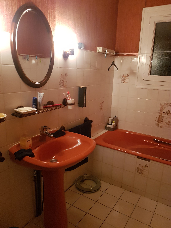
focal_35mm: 26
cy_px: 114
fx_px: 171
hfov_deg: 53.1
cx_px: 86
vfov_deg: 67.3
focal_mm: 4.2
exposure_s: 1/14
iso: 250
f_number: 1.7
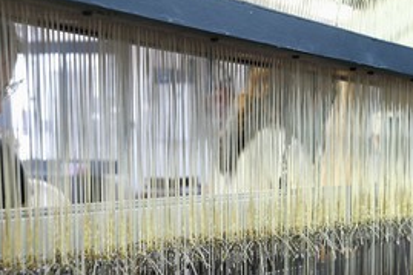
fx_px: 894
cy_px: 204
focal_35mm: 78
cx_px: 266
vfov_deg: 17.4
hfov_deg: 25.9
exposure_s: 1/20
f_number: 7.1
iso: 800
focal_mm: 50
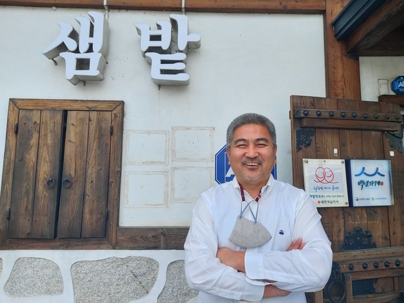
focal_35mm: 25
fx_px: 292
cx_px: 202
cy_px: 152
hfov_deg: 69.4
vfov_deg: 54.9
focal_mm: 4.58
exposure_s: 1/273
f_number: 2
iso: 50
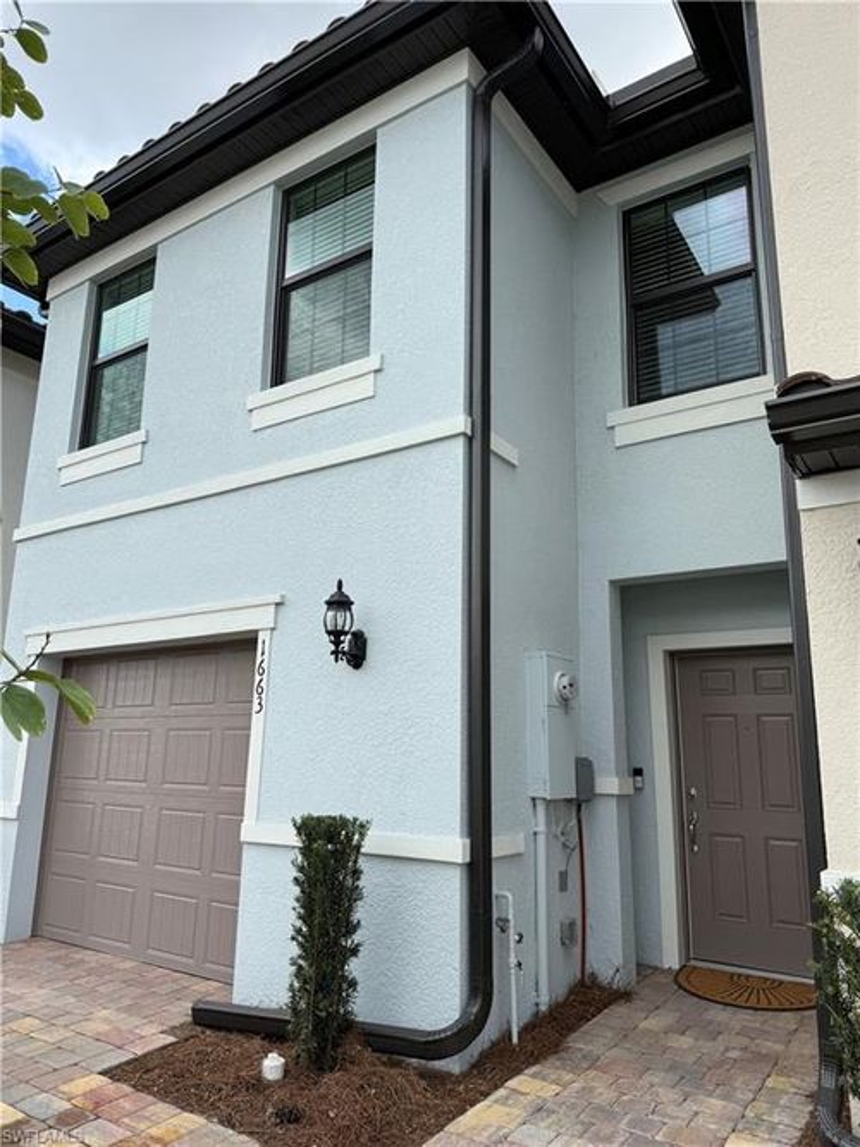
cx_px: 430
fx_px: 795
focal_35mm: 24
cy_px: 574
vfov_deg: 71.6
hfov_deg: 56.8
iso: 80
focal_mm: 6.76
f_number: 1.78
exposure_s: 1/1337
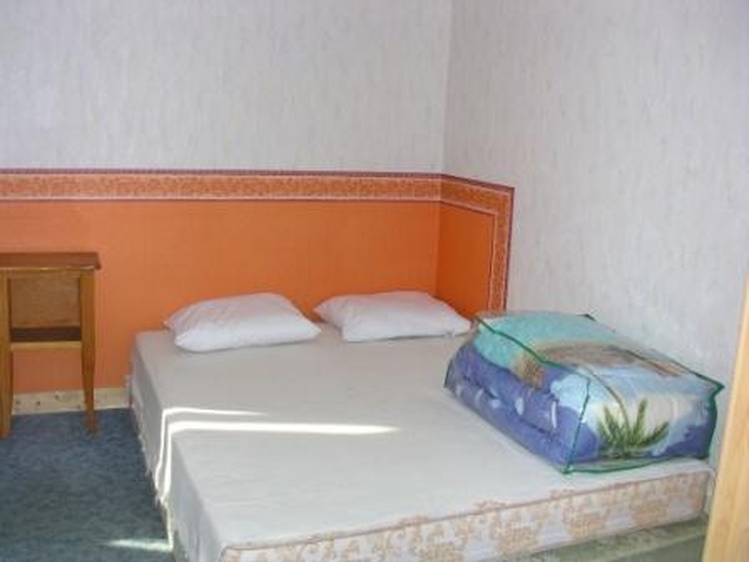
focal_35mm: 37
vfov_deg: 38.7
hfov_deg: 50.1
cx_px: 374
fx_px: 801
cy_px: 281
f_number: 2.7
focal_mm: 5.6
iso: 161
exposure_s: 1/60
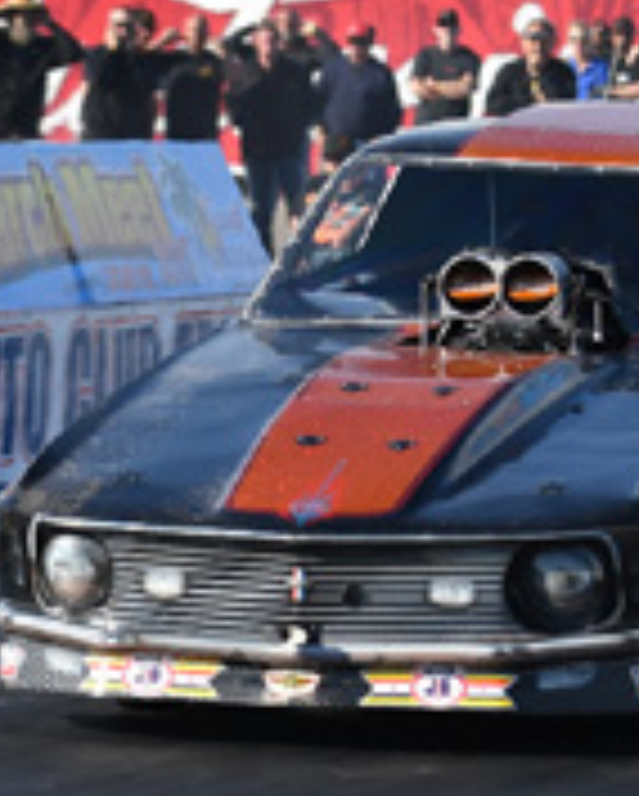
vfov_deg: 8.7
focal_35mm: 222
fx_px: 5239
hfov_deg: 7.0
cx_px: 585
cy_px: 445
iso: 160
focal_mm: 70
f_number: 5.6
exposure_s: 1/2000
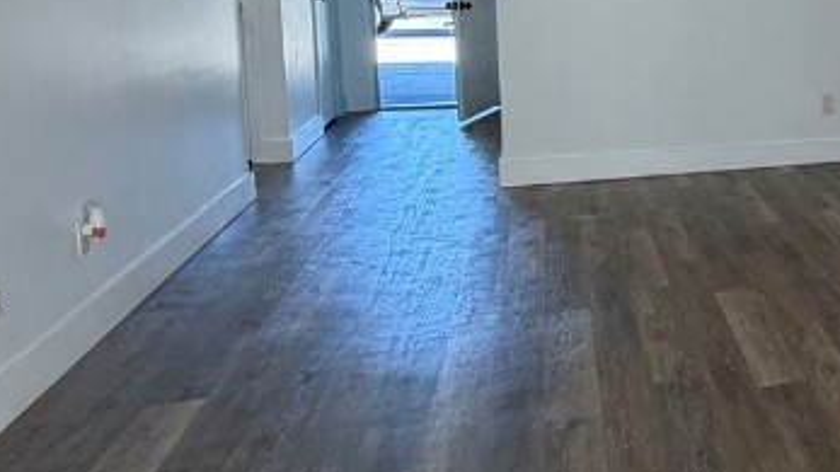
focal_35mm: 45
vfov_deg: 25.8
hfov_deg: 35.4
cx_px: 1017
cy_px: 61
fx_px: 1002
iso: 125
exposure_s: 1/120
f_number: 2.2
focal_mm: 2.22
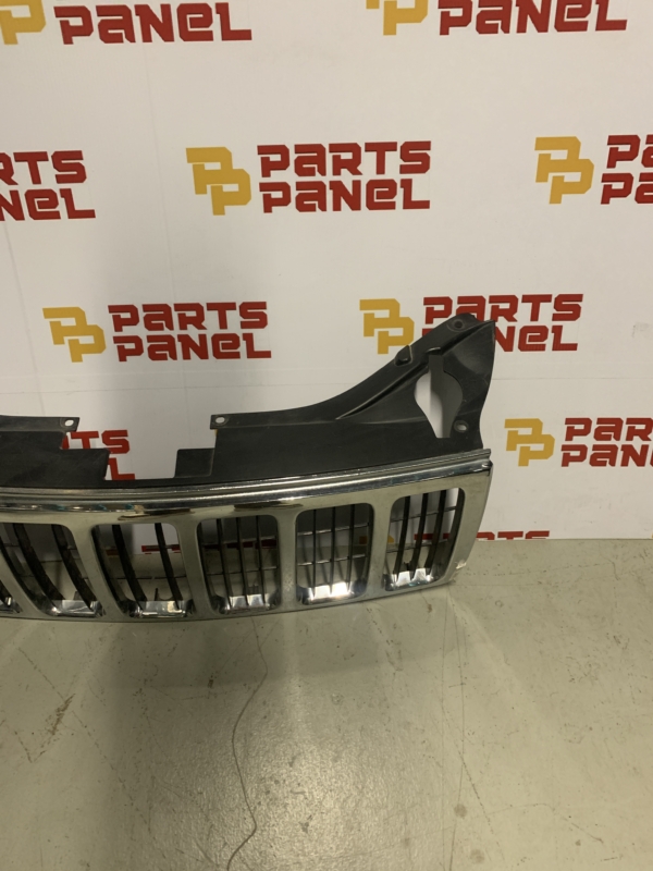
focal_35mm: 26
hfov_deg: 53.1
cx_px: 326
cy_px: 436
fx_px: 654
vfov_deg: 67.3
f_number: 1.8
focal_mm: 4.25
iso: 500
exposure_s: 1/30
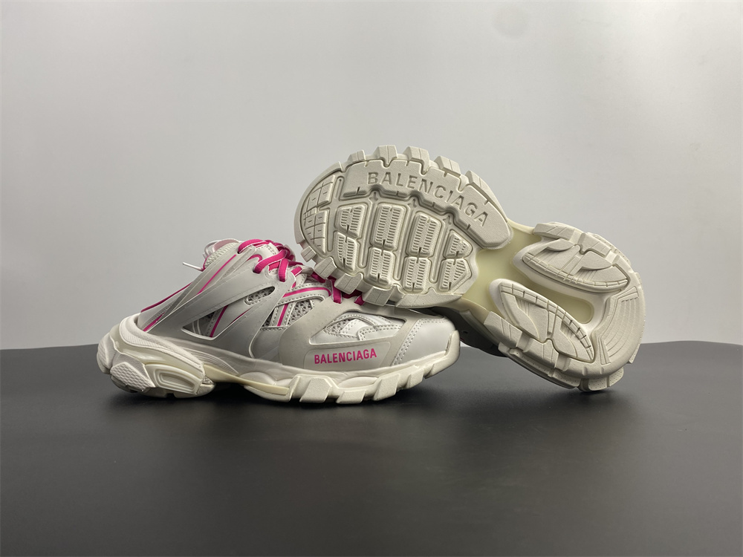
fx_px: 558
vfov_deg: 53.1
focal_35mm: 26
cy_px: 278
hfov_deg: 67.3
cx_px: 372
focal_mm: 4.25
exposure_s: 1/100
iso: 40
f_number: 1.8
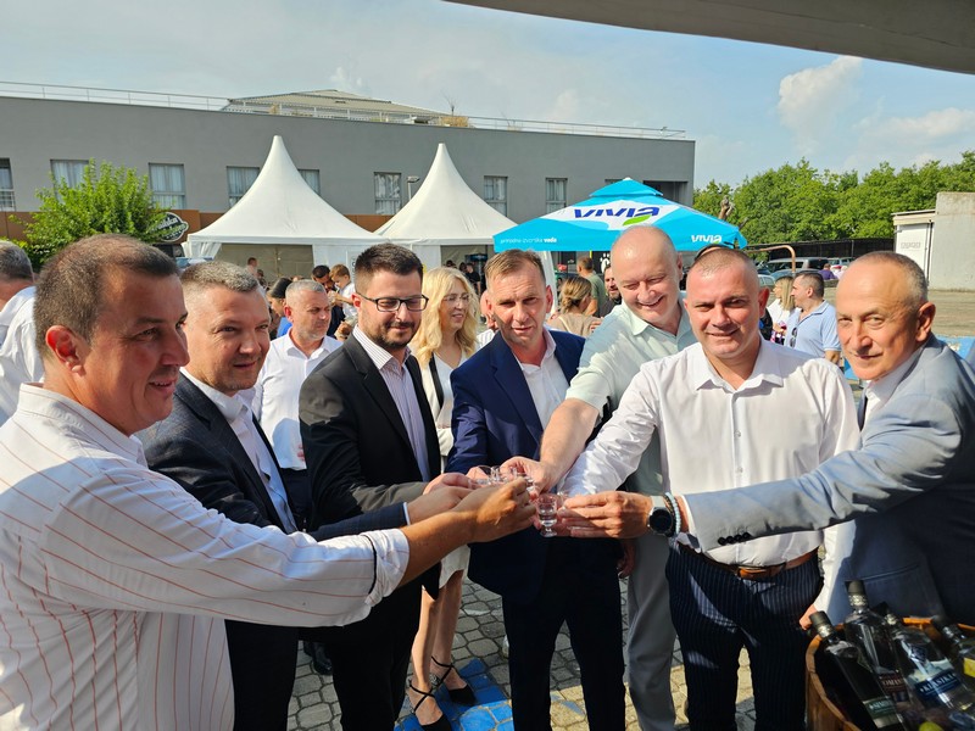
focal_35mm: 23
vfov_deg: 58.9
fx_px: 648
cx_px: 488
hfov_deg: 73.9
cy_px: 366
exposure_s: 1/565
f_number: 1.7
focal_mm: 6.3
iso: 12
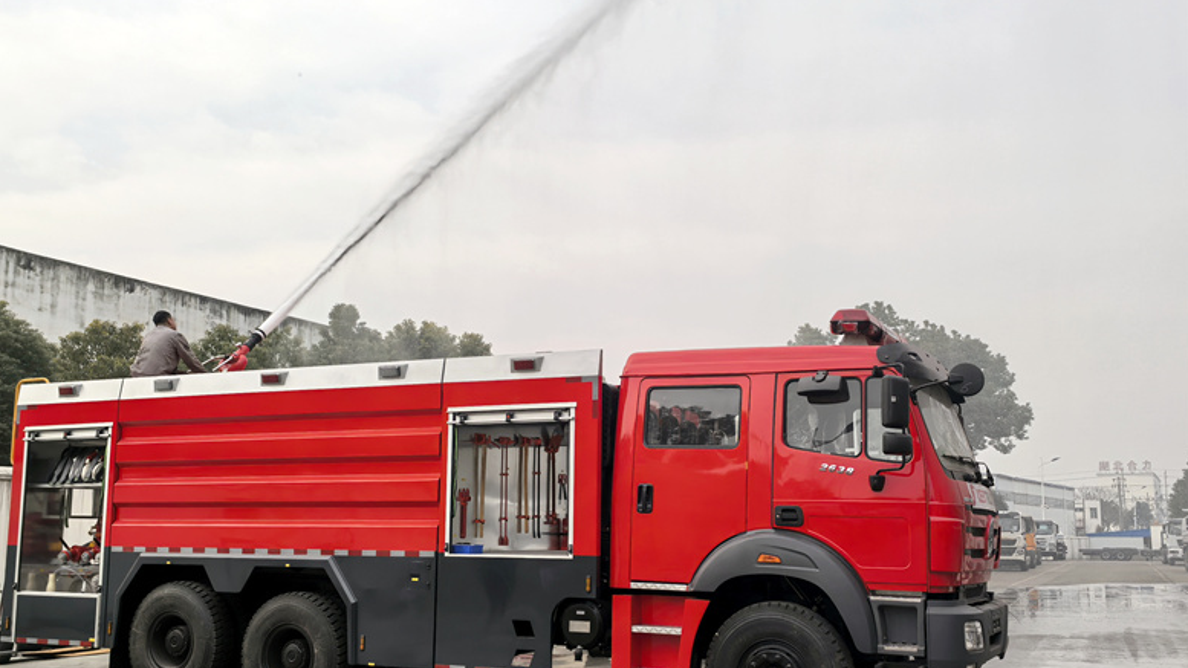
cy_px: 364
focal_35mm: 37
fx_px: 1165
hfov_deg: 54.0
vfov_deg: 32.0
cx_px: 584
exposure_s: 1/2000
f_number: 2
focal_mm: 5.75
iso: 50
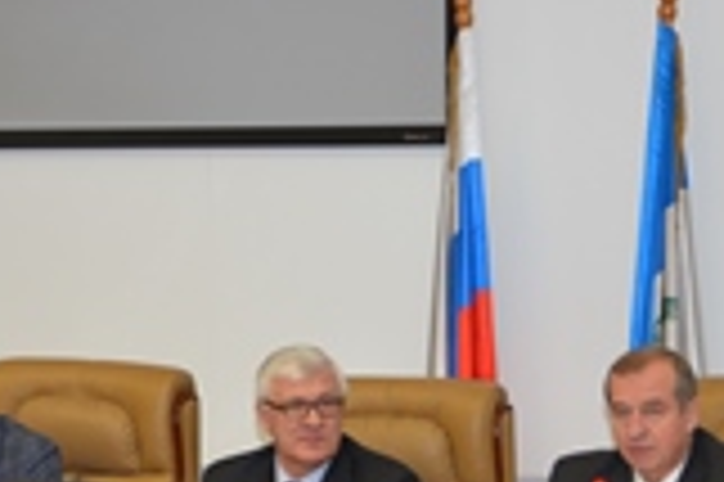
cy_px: 279
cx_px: 63
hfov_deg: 9.6
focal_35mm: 214
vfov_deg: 6.4
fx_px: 4299
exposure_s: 1/60
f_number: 4
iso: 360
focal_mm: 82
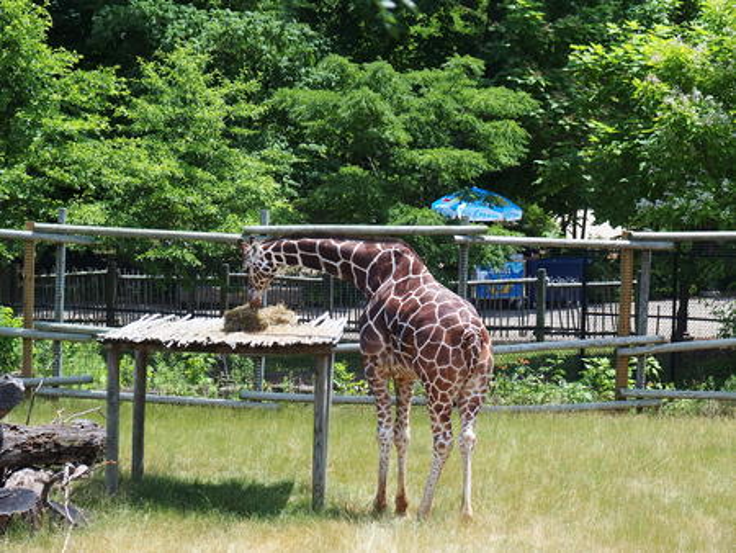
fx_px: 3510
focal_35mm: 165
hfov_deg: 12.0
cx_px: 368
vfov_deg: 9.0
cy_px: 276
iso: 100
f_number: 3.5
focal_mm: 35
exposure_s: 1/640
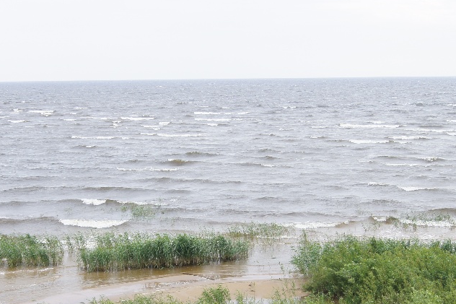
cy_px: 205
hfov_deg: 27.2
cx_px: 149
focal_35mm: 74
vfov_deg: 18.4
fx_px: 937
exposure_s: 1/160
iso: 100
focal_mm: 26
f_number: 4.5
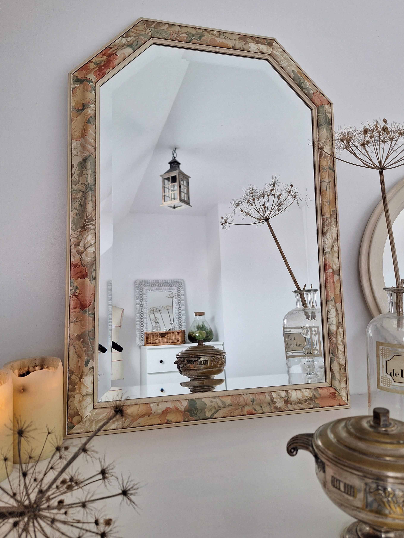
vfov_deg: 67.1
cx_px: 209
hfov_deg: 53.1
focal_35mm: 26
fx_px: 405
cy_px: 241
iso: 64
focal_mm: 5.54
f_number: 1.8
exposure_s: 1/100
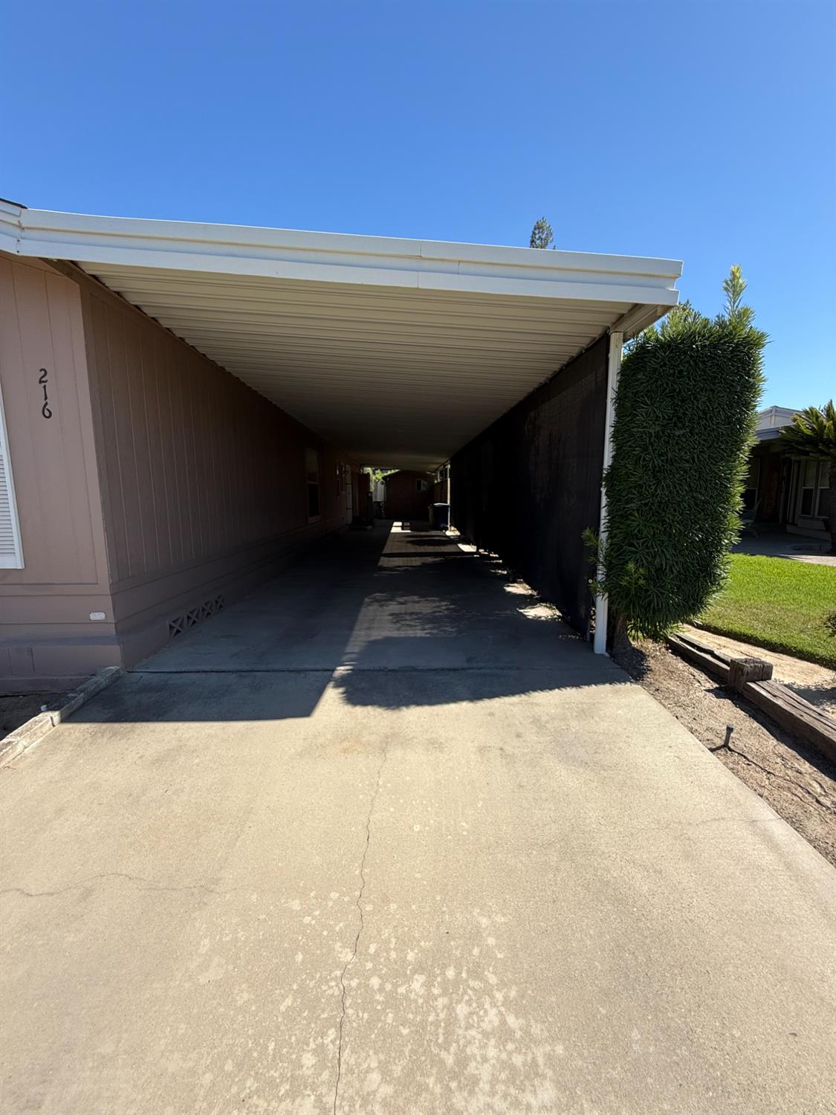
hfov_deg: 85.7
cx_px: 418
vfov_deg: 102.1
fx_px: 451
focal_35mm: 14
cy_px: 558
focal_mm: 2.22
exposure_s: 1/514
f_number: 2.2
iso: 20
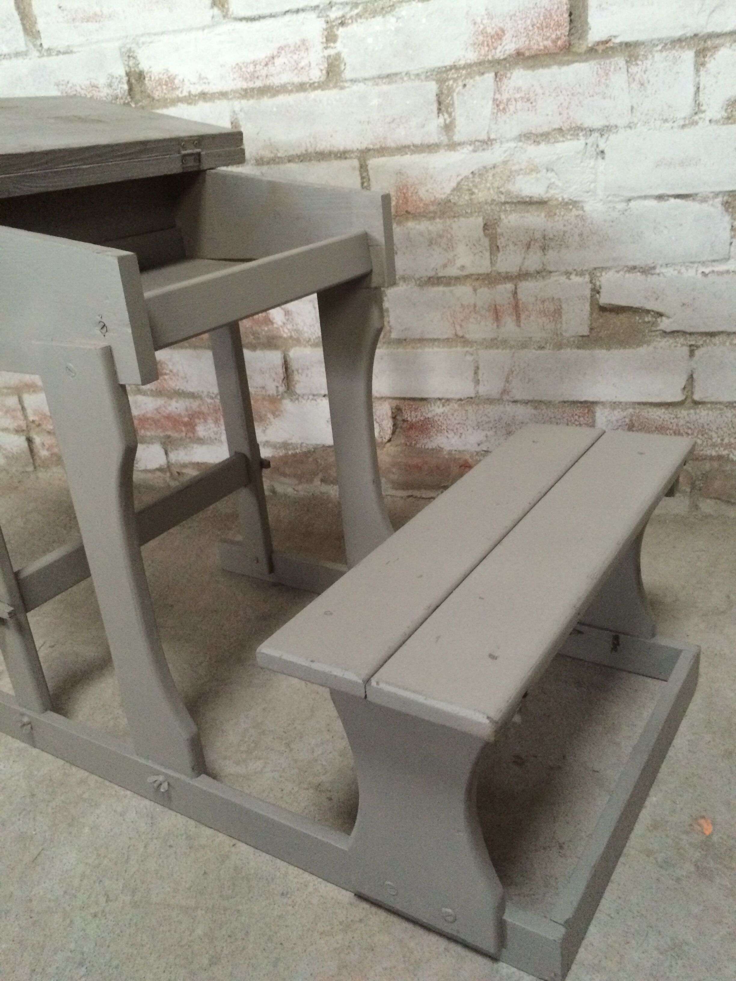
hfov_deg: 48.2
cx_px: 368
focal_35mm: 29
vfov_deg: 61.7
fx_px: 822
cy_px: 490
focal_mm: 4.15
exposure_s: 1/15
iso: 320
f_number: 2.2
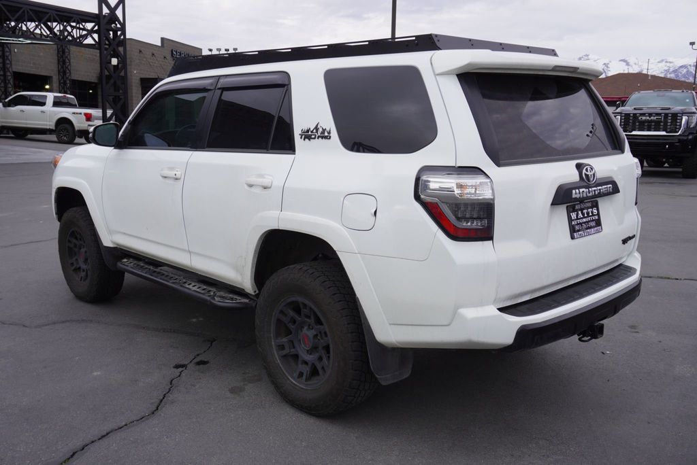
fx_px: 639
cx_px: 348
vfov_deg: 40.0
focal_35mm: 33
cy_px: 232
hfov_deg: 57.2
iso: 100
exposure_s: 1/125
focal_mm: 22
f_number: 8
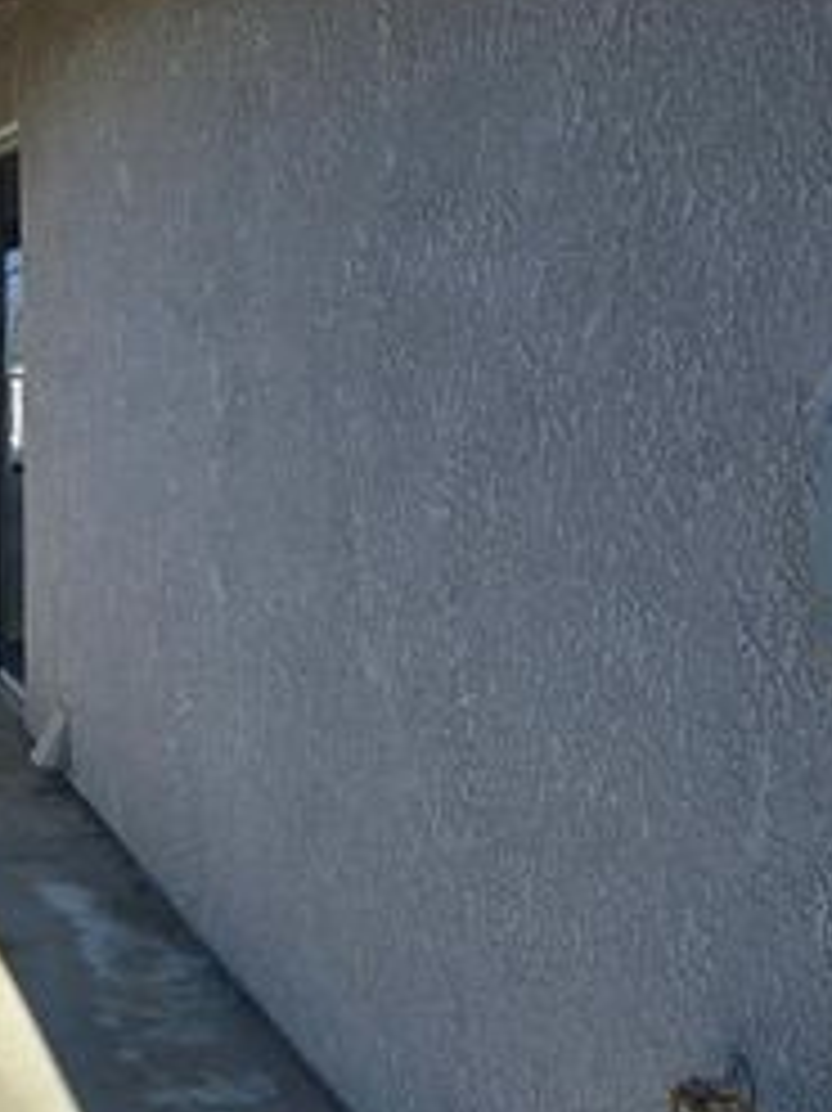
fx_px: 1989
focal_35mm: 62
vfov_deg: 31.2
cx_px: 207
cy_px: 646
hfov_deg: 23.4
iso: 25
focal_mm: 5.4
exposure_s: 1/2228
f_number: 1.8
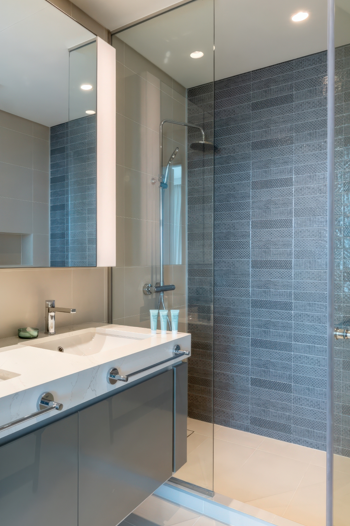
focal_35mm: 25
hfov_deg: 50.2
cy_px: 265
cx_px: 111
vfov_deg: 71.5
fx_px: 365
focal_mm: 11
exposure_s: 1/4
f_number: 22
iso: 250
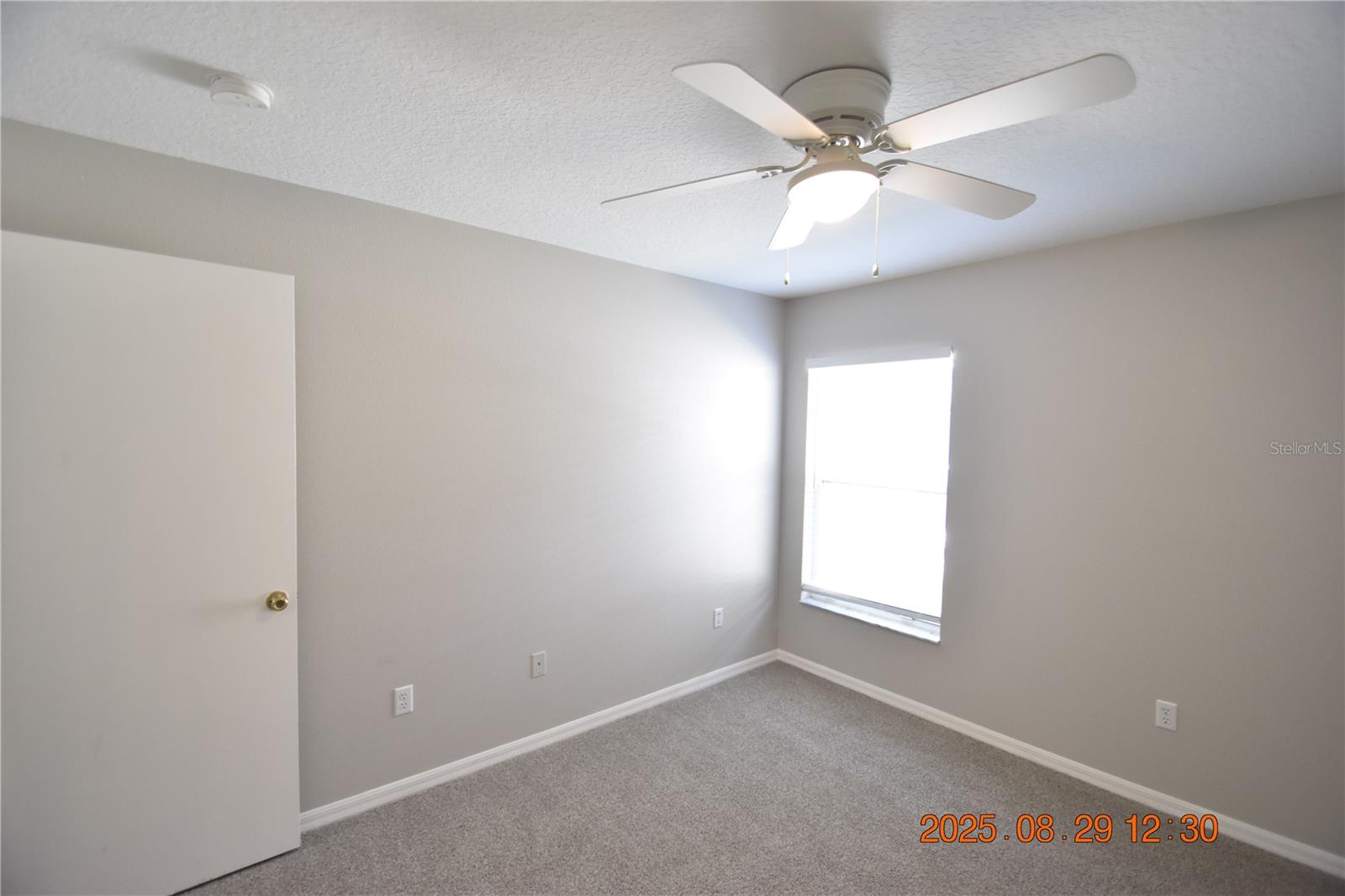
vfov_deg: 77.3
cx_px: 672
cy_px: 448
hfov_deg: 100.4
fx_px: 560
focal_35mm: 15
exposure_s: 1/60
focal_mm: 10
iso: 800
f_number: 3.5
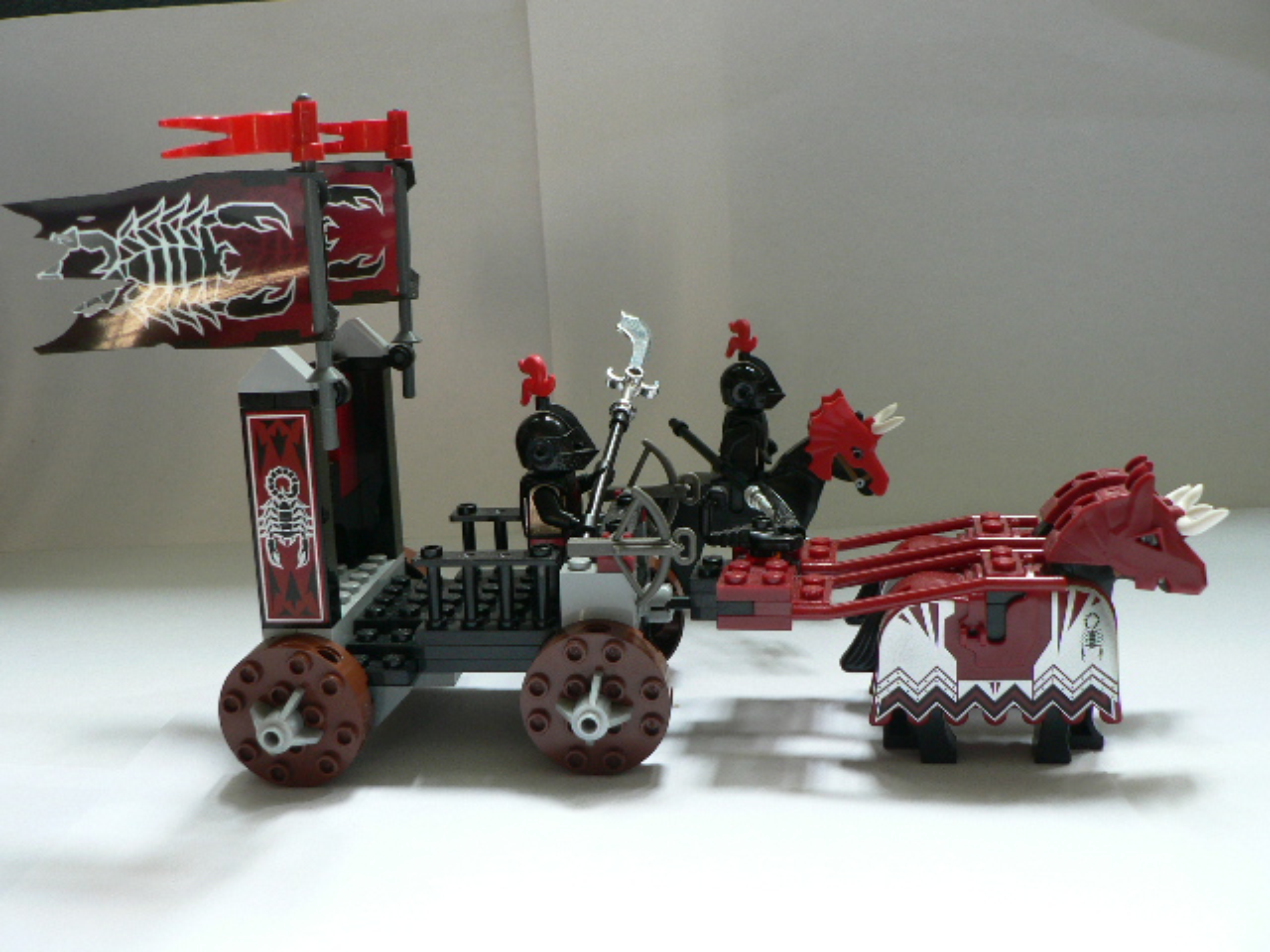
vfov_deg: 39.7
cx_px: 635
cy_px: 476
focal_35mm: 36
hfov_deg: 51.4
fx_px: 1321
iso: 100
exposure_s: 1/13
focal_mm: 6
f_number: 2.8
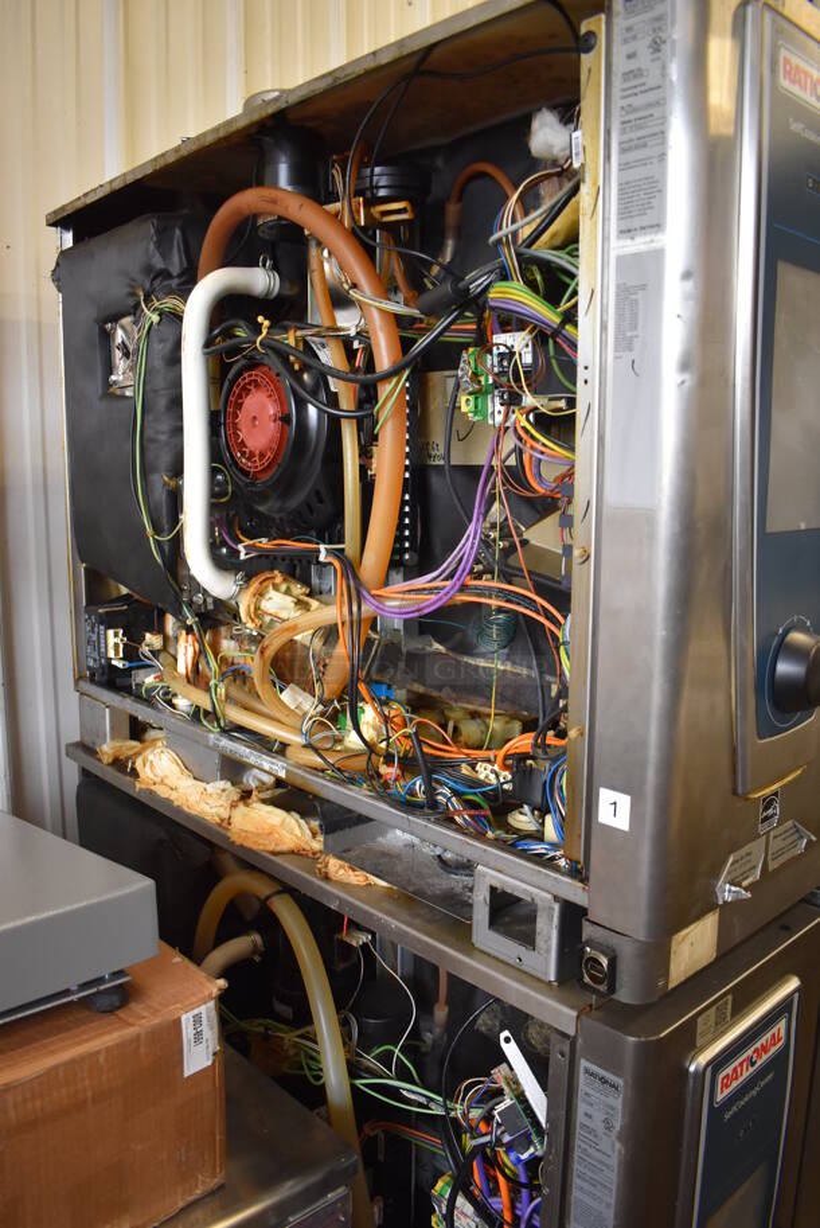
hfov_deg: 48.0
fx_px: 921
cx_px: 410
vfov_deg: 67.3
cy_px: 614
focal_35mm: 27
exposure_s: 1/125
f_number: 3.5
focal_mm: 18
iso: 1000
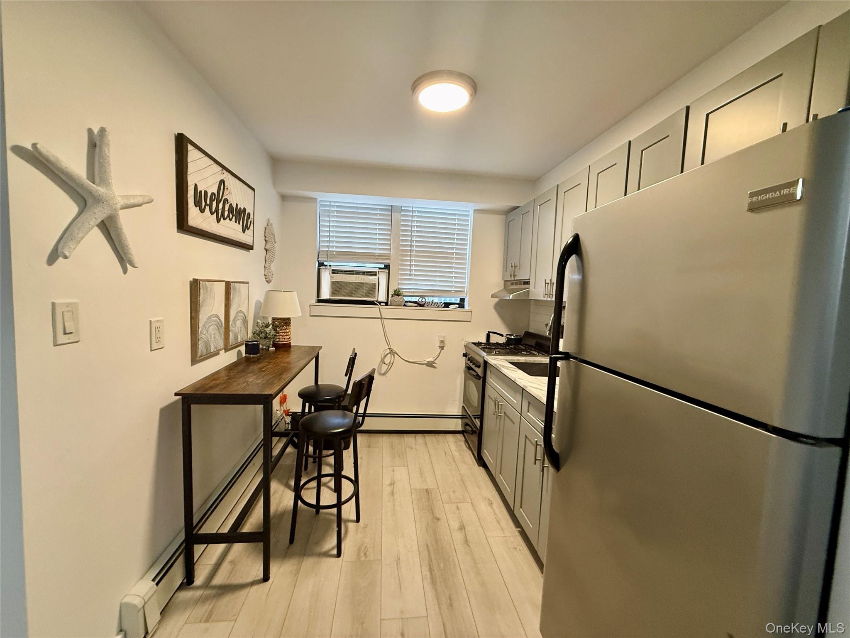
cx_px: 425
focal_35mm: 14
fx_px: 344
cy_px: 319
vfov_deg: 85.7
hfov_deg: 102.1
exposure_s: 1/60
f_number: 2.2
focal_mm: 2.22
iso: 250
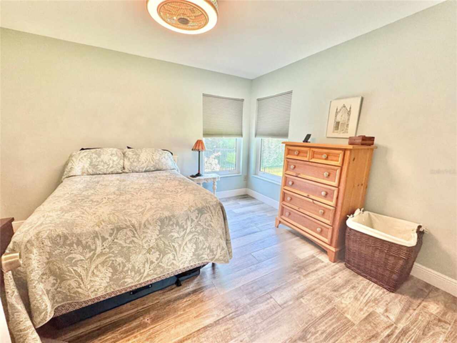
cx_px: 228
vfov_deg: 85.7
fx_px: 185
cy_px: 172
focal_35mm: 14
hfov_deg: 102.1
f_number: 2.2
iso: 250
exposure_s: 1/120
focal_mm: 2.22
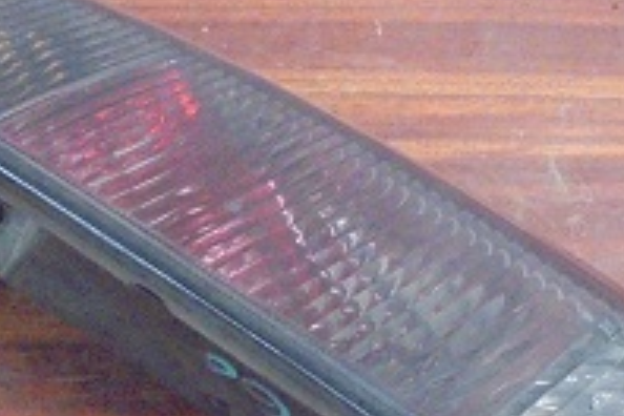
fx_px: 1352
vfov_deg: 16.8
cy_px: 492
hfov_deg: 25.9
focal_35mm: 78
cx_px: 383
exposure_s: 1/25
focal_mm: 4.6
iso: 800
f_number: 3.5
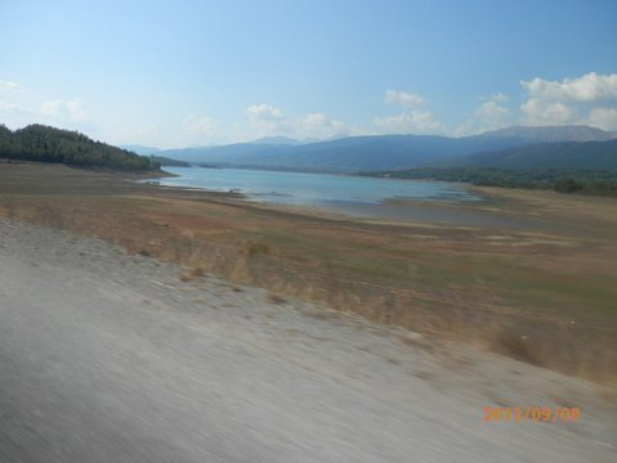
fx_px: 446
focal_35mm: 25
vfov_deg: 54.9
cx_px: 308
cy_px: 232
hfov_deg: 69.4
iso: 80
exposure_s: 1/200
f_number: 8.7
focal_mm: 4.5
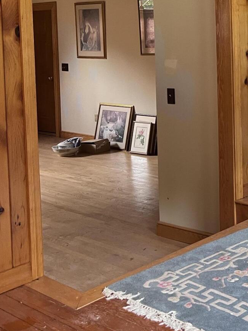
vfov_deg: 31.4
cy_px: 68
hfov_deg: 23.0
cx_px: 271
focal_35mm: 60
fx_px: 573
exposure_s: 1/60
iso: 200
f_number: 1.5
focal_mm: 5.7
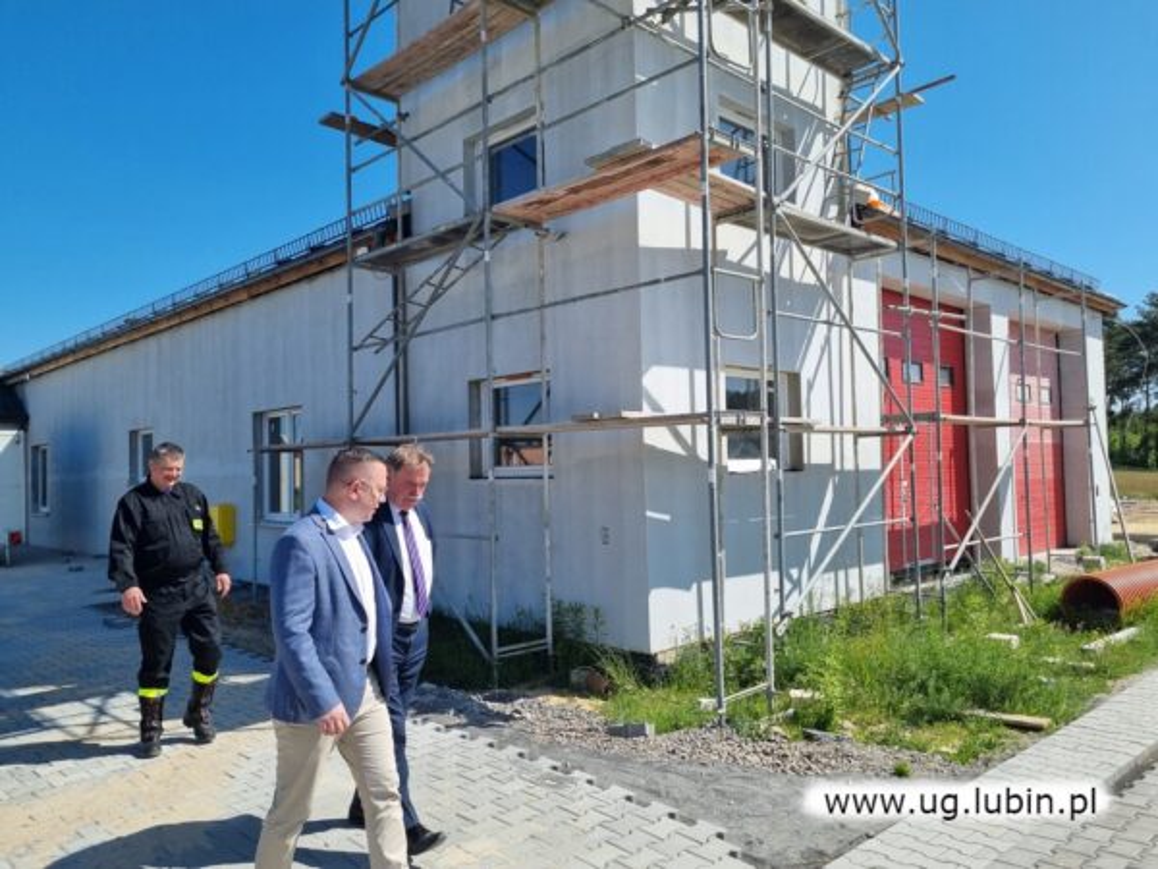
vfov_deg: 53.1
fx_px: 870
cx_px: 579
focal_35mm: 26
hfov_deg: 67.3
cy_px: 434
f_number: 1.8
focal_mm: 5.4
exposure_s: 1/2600
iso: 50
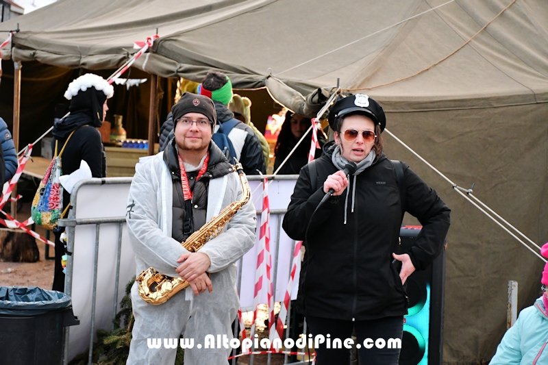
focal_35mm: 84
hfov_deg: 24.2
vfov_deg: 16.3
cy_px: 182
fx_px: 1278
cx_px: 274
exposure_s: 1/125
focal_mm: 56
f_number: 4.8
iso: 2500
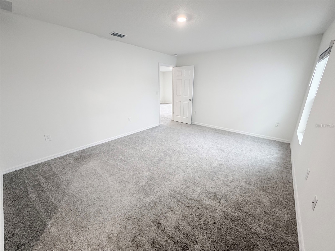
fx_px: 135
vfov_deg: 85.7
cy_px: 126
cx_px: 168
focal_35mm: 14
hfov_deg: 102.1
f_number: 2.2
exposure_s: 1/60
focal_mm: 2.22
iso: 250
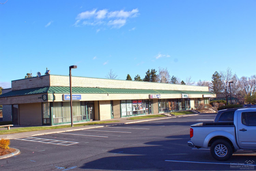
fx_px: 256
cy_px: 86
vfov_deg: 36.9
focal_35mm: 36
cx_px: 128
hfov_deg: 53.1
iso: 100
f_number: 10
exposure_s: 1/160
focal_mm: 24
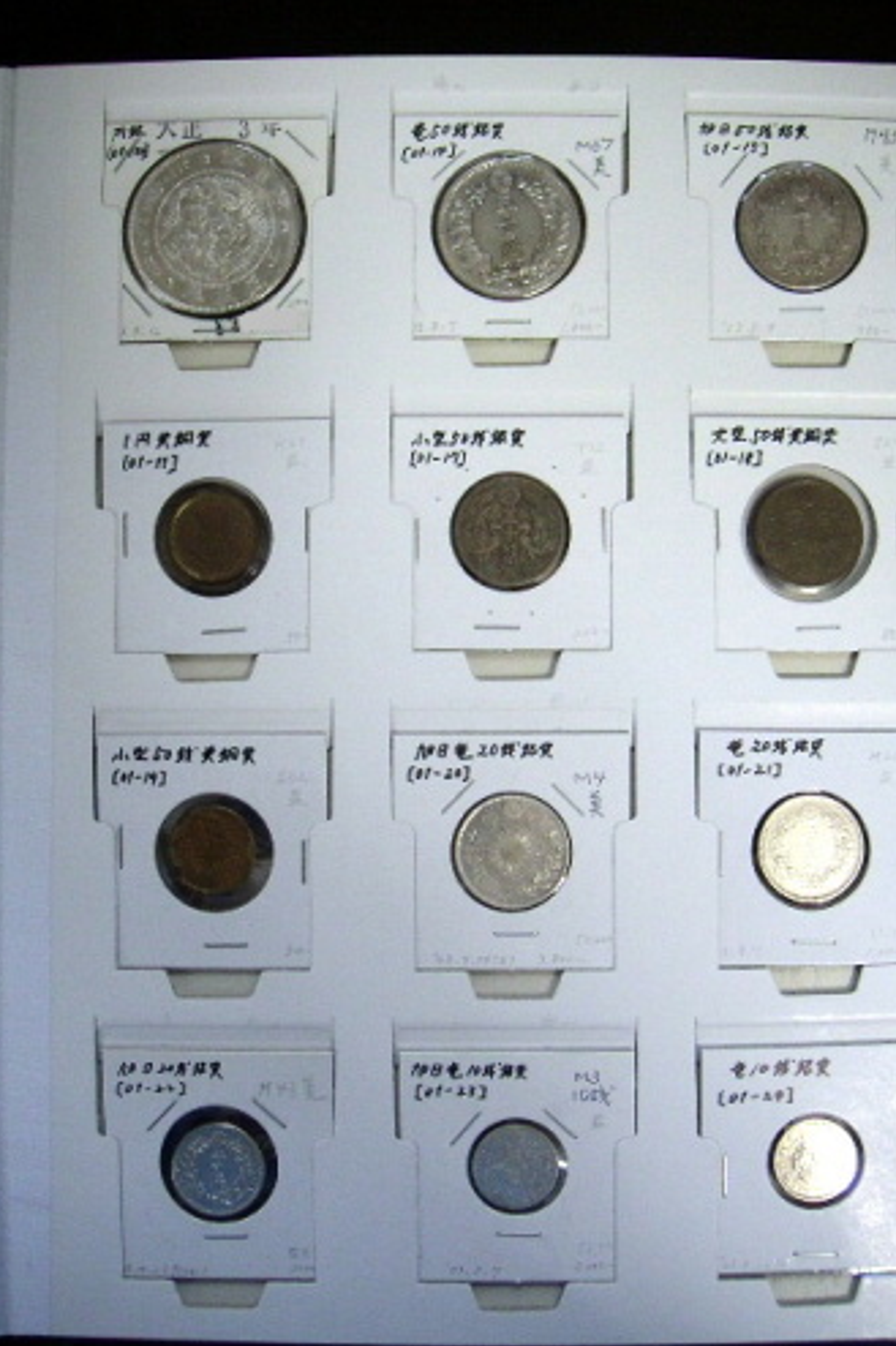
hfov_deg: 33.3
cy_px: 673
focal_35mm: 40
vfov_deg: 48.5
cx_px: 497
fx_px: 1494
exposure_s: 1/30
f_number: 2.8
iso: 100
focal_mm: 6
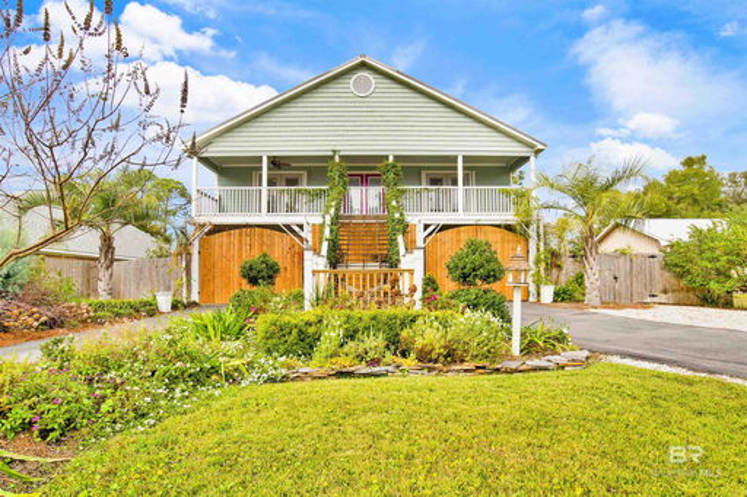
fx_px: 373
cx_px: 374
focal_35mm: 18
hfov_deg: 90.0
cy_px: 248
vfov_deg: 67.3
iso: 200
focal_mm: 18
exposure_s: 1/80
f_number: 11
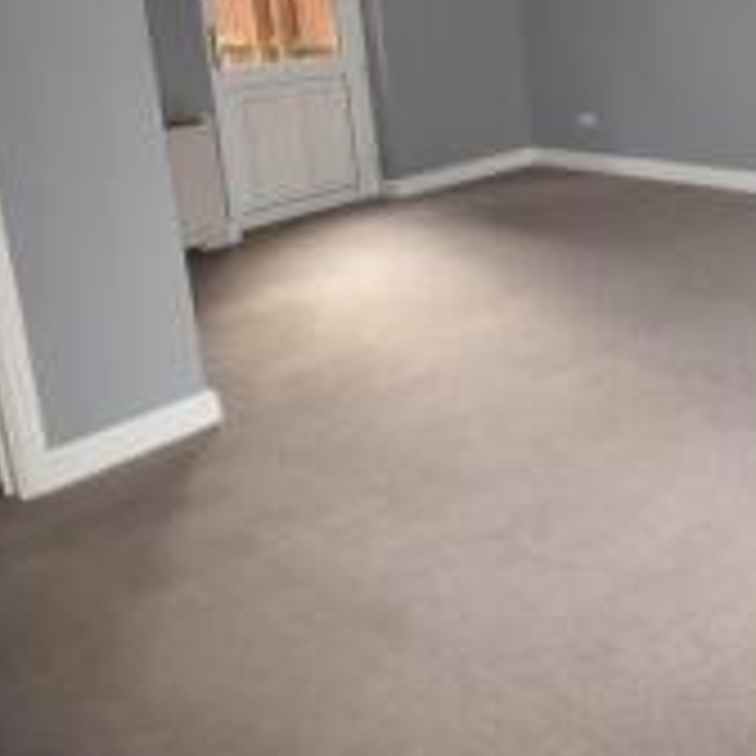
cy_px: 101
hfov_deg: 36.7
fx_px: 890
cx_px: 882
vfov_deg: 42.8
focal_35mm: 36
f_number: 6.3
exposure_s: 1/60
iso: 640
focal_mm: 10
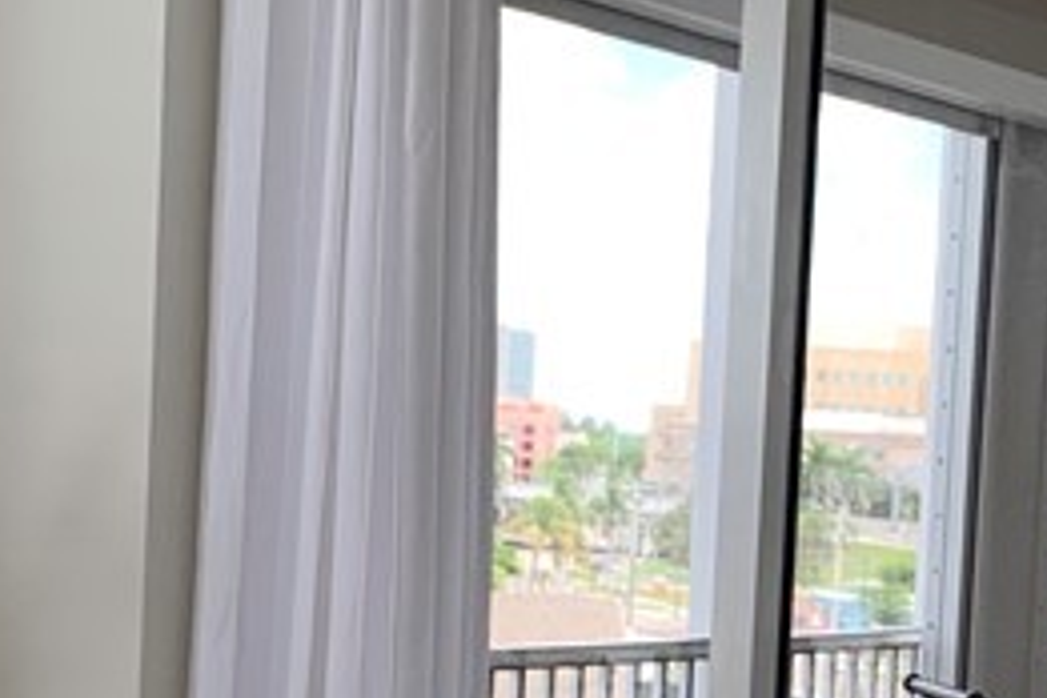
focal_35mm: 106
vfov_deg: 12.8
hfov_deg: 19.1
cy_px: 670
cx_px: 818
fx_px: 3083
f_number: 1.8
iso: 40
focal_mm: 4.25
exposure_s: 1/120
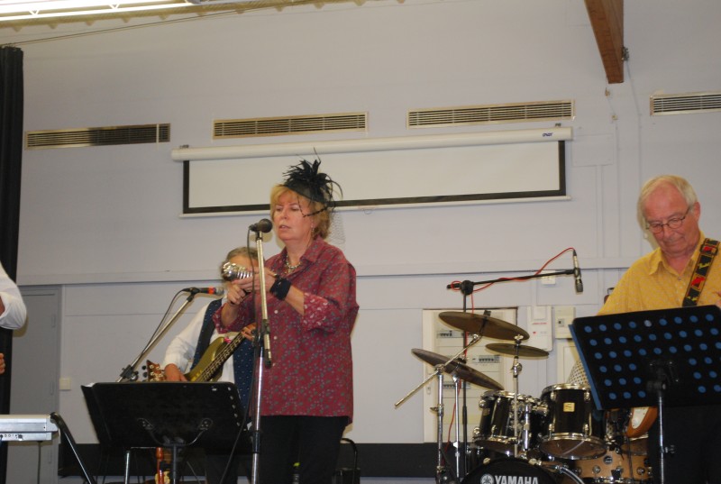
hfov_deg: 24.6
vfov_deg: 16.6
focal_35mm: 82
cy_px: 242
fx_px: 1656
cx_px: 360
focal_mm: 55
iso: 800
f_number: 5.6
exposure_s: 1/60
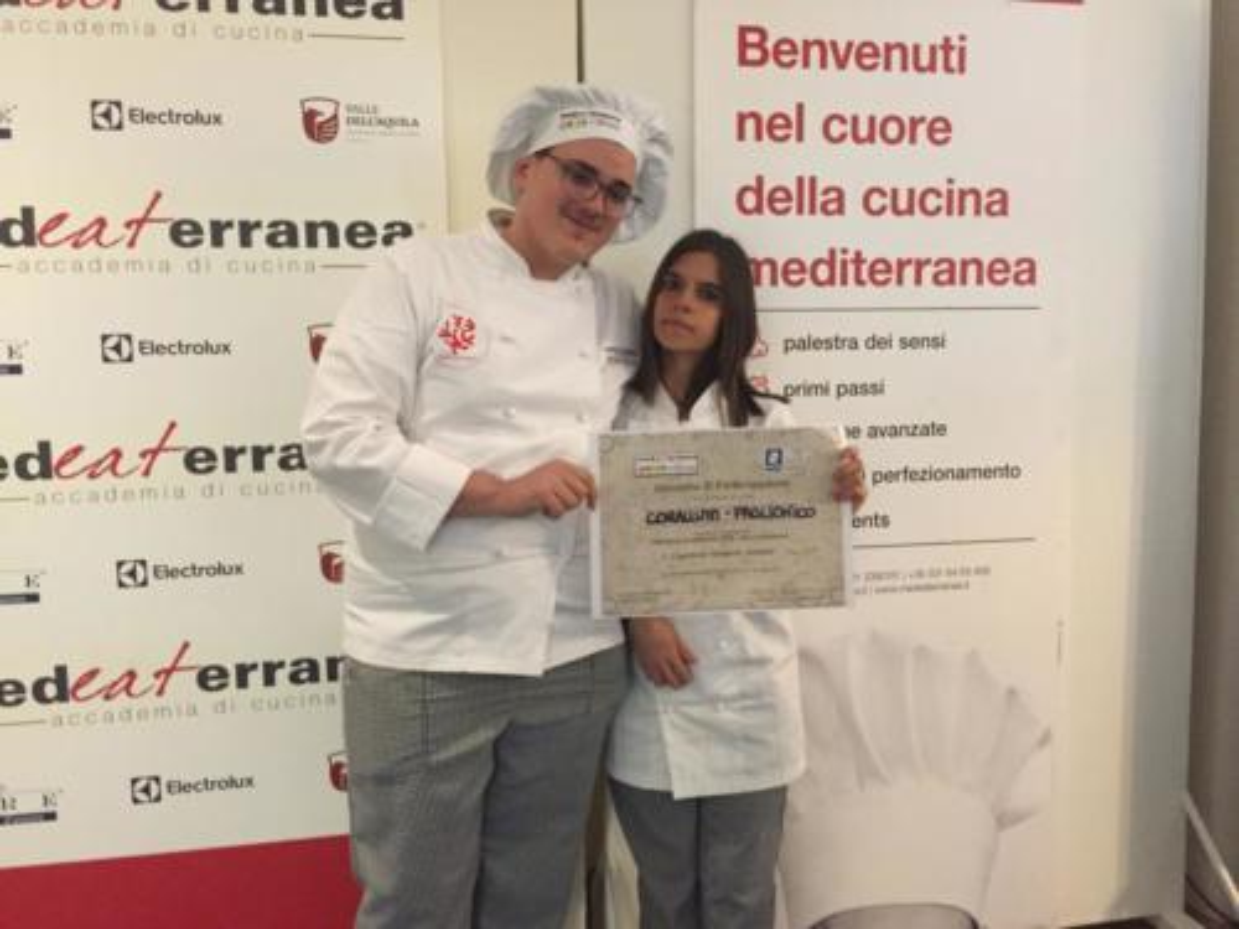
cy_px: 464
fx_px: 1038
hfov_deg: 61.7
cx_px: 620
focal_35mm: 29
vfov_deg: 48.2
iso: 250
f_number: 2.2
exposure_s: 1/25
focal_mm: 4.15
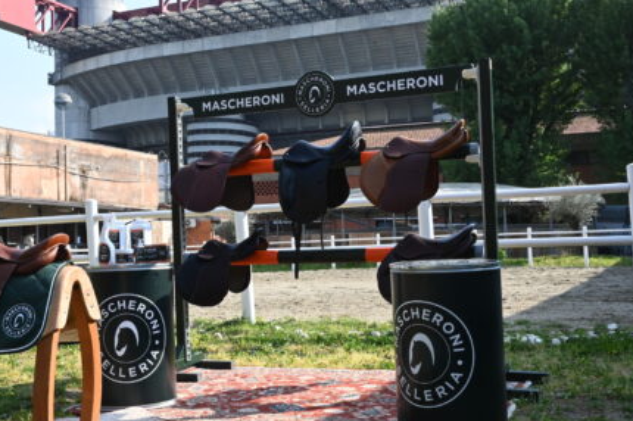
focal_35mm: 46
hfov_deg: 42.5
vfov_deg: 29.2
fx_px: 808
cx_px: 249
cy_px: 210
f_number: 22
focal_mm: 33
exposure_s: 1/100
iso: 640
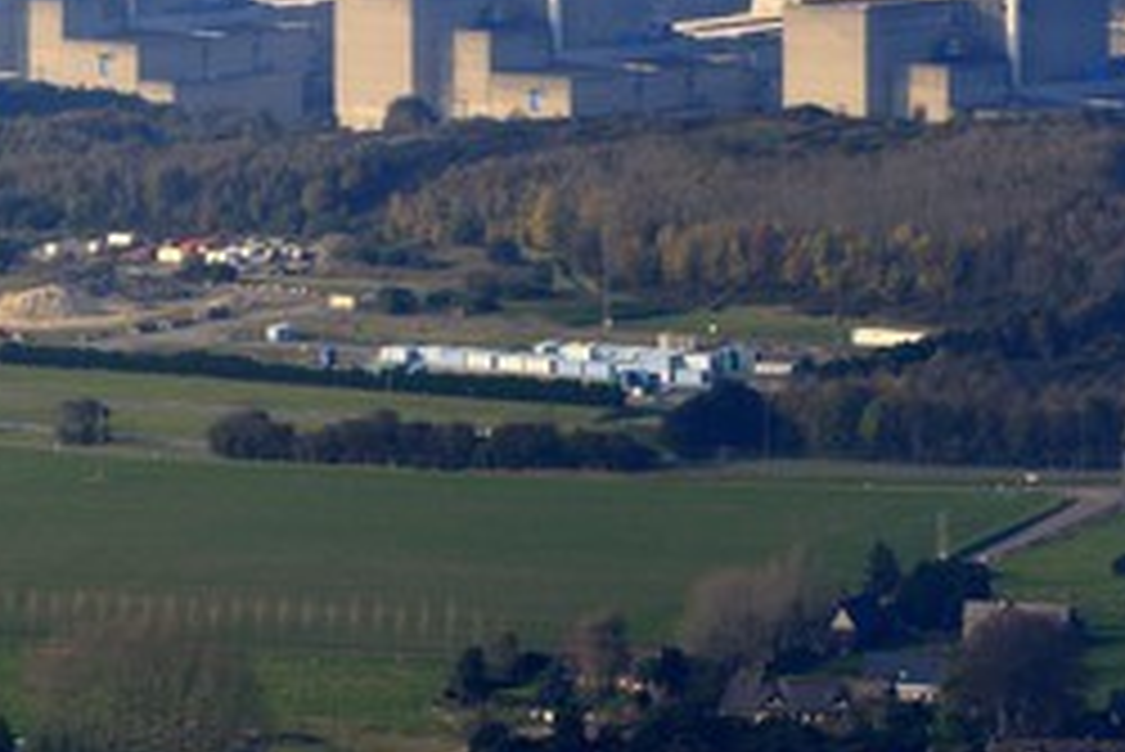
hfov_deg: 6.1
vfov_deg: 4.1
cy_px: 279
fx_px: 10506
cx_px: 261
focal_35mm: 336
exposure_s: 1/800
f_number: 8
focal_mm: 200
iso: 400
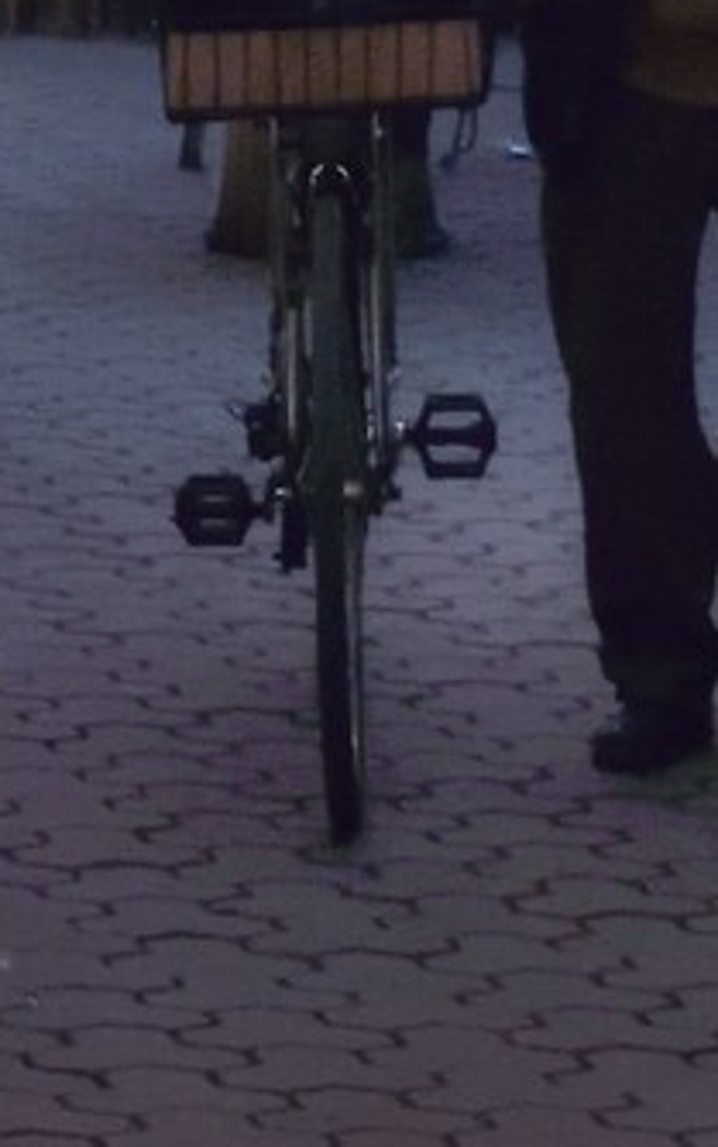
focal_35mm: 264
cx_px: 395
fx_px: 8258
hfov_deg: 5.0
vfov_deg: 6.9
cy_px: -2667
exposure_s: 1/3200
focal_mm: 36
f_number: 8
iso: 1600
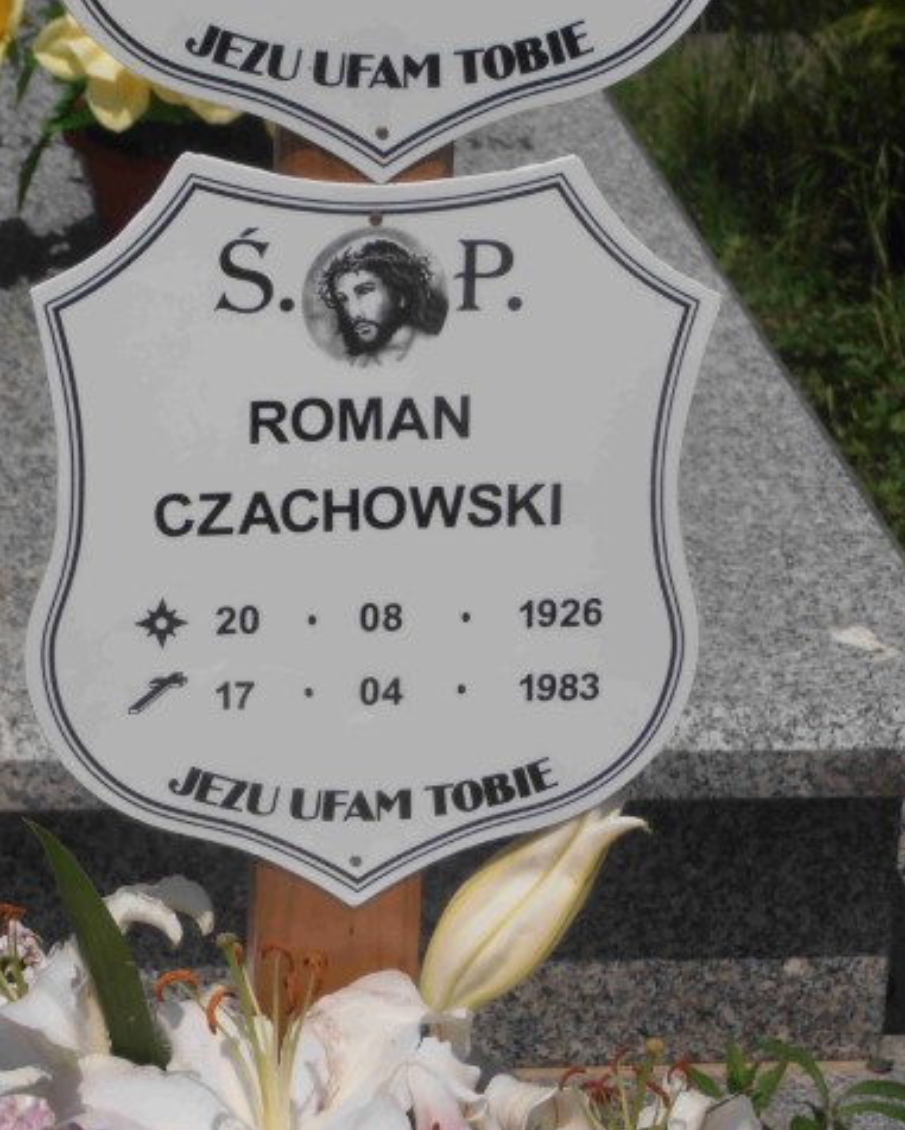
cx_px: 380
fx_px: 6058
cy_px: 567
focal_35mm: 181
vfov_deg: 10.7
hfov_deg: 8.5
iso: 80
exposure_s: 1/1600
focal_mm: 24.39
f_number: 5.8
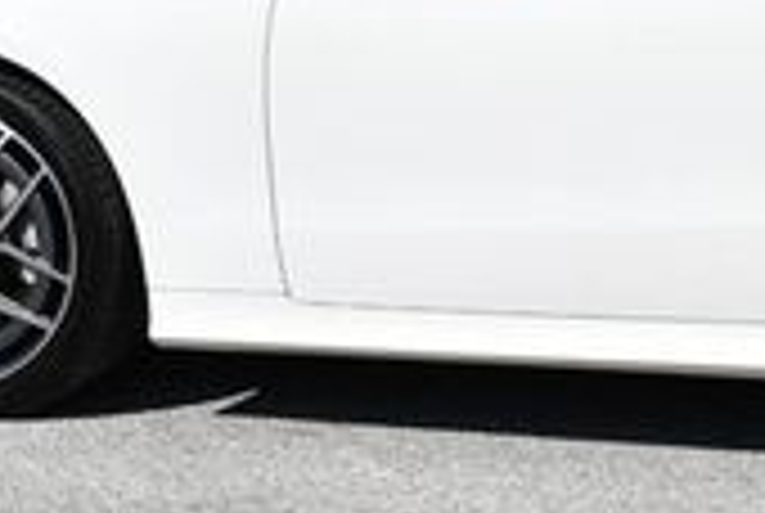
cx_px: 927
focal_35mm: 218
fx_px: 4641
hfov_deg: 9.3
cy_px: -315
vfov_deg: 6.2
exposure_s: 1/320
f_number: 9
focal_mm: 29
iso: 100
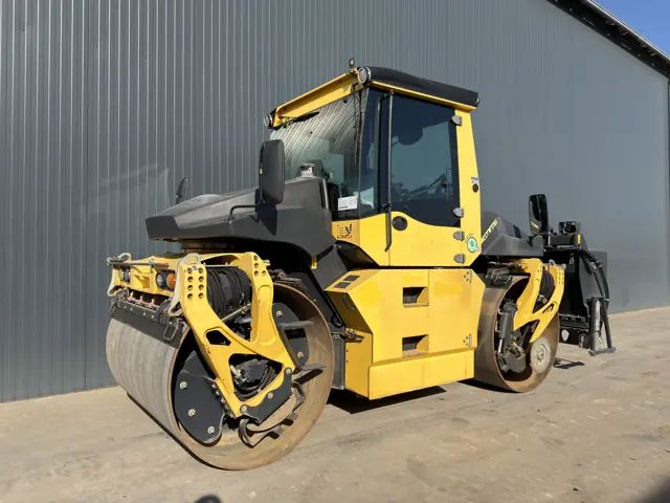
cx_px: 335
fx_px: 465
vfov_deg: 56.8
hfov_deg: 71.6
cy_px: 252
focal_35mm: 24
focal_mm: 6.76
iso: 64
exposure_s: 1/4545
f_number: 1.78
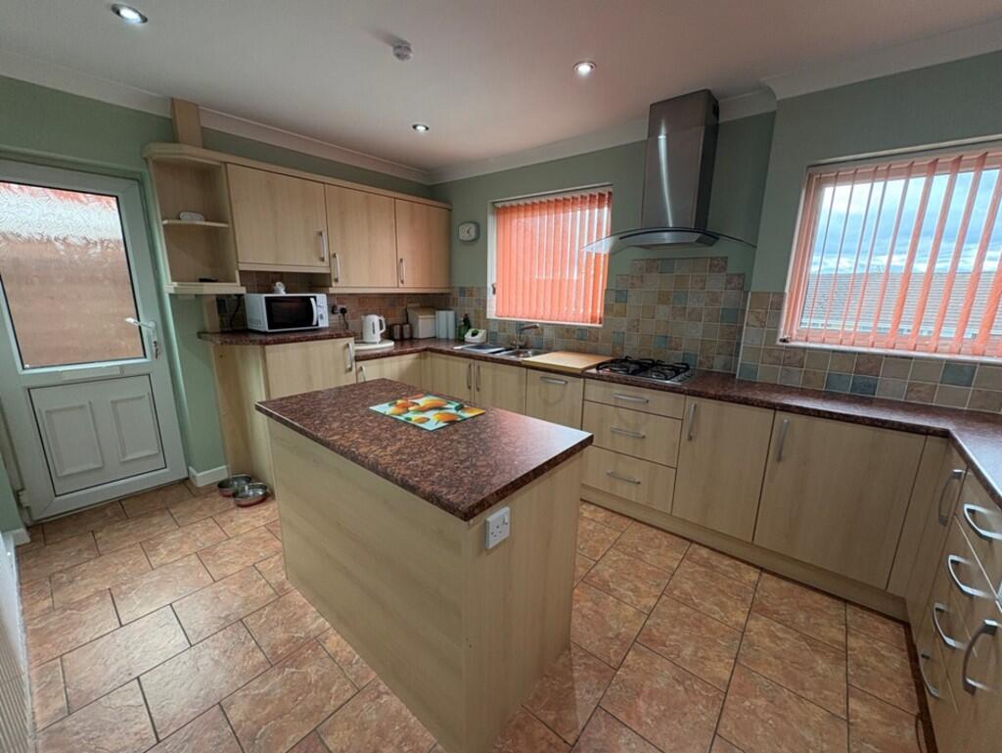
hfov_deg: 102.0
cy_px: 376
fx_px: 405
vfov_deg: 85.7
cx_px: 501
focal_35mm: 14
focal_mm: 2.22
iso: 160
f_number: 2.2
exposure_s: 1/99
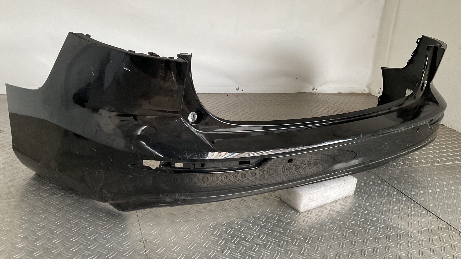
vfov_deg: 36.7
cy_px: 124
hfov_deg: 61.0
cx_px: 229
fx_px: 391
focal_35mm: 32
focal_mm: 3
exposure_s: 1/60
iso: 64
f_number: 1.8
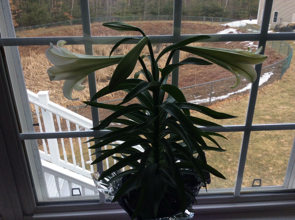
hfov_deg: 56.9
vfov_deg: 44.1
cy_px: 110
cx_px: 148
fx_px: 272
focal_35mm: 32
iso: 50
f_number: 2.4
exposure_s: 1/120
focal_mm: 3.3
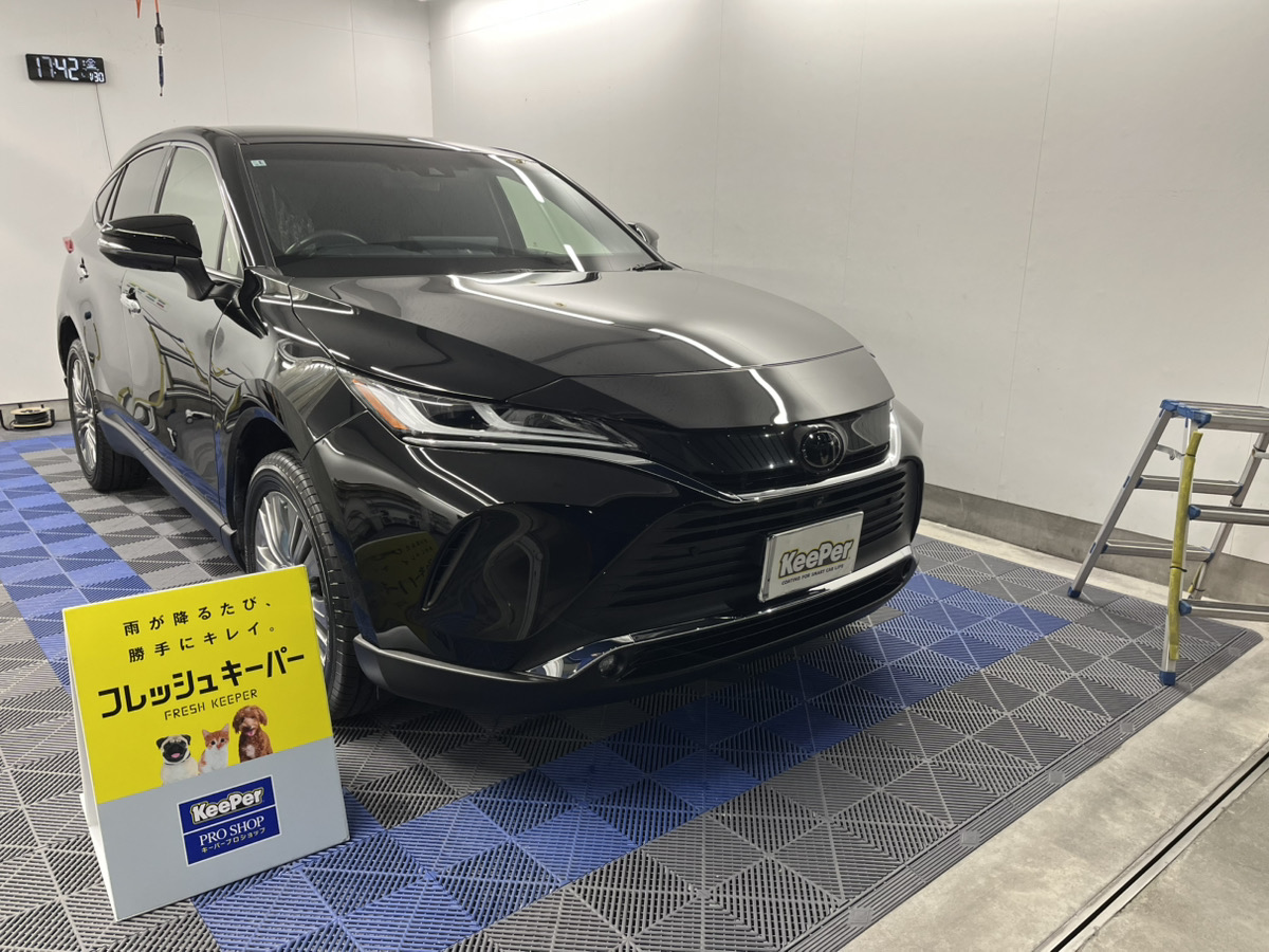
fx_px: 953
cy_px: 476
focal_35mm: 26
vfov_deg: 53.1
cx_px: 634
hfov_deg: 67.3
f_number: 1.6
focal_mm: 5.1
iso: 125
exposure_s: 1/120
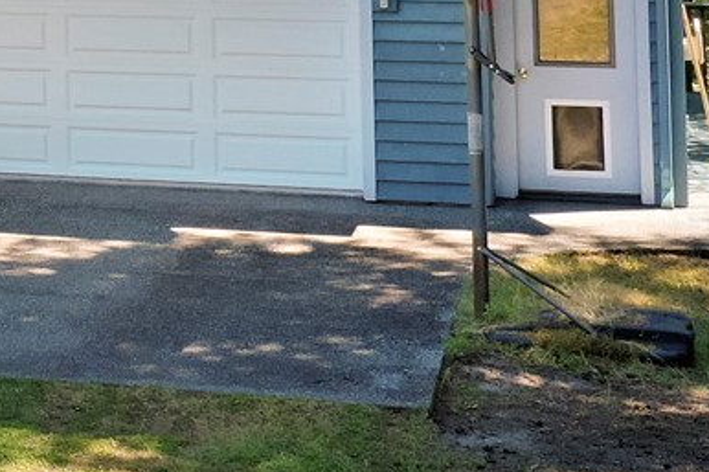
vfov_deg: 10.5
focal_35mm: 123
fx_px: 2421
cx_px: -301
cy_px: -364
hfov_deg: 15.6
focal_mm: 10.26
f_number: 5
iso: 100
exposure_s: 1/100
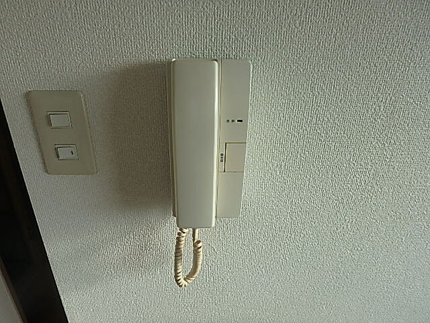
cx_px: 215
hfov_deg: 79.0
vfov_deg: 63.4
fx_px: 261
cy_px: 162
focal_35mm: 21
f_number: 3.5
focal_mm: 3.7
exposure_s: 1/200
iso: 125
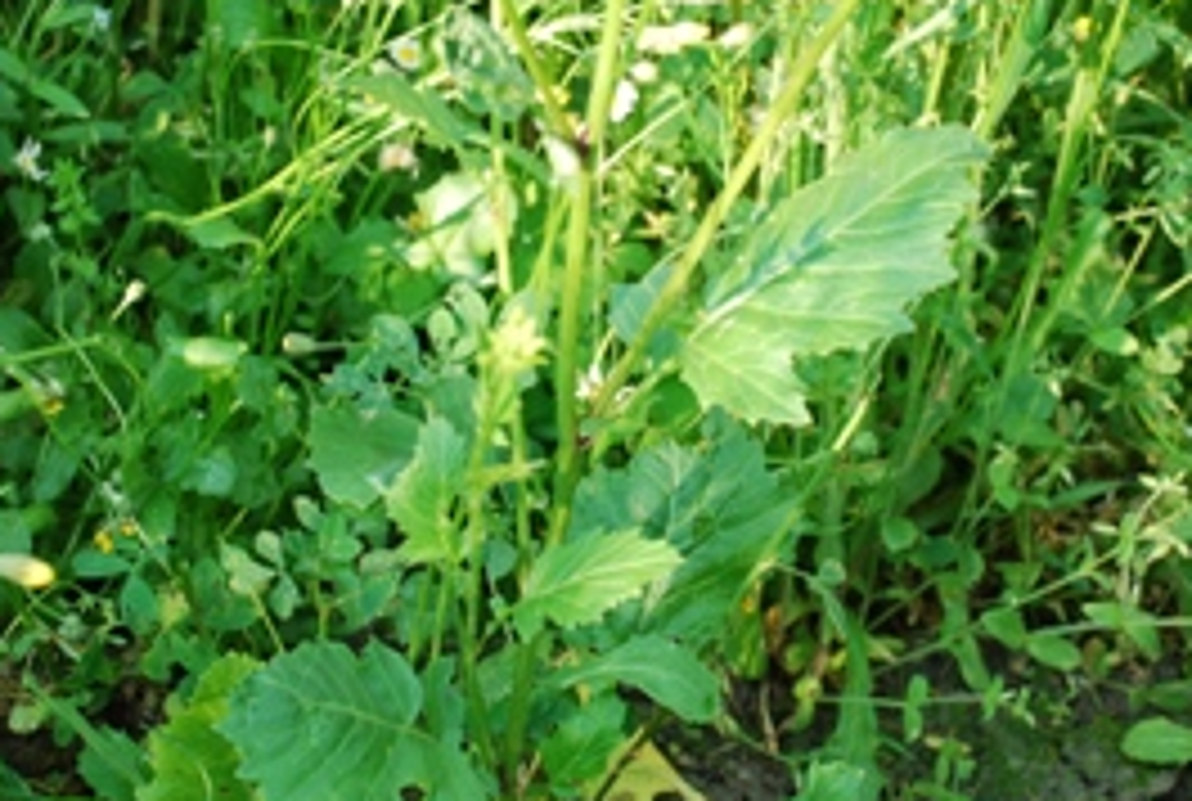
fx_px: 2688
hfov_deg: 25.0
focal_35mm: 81
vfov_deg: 16.9
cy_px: 374
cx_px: 652
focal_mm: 32
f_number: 5
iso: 200
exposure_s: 1/100
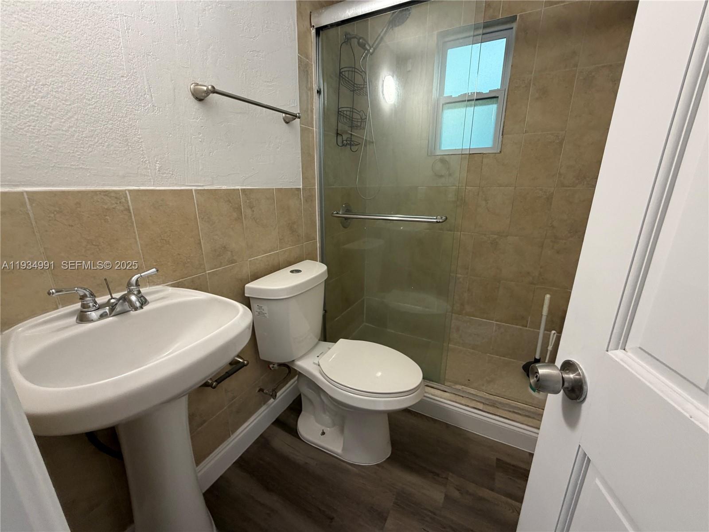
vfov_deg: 85.7
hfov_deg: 102.1
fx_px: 287
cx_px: 354
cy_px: 266
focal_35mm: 14
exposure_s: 1/60
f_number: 2.2
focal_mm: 2.22
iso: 200
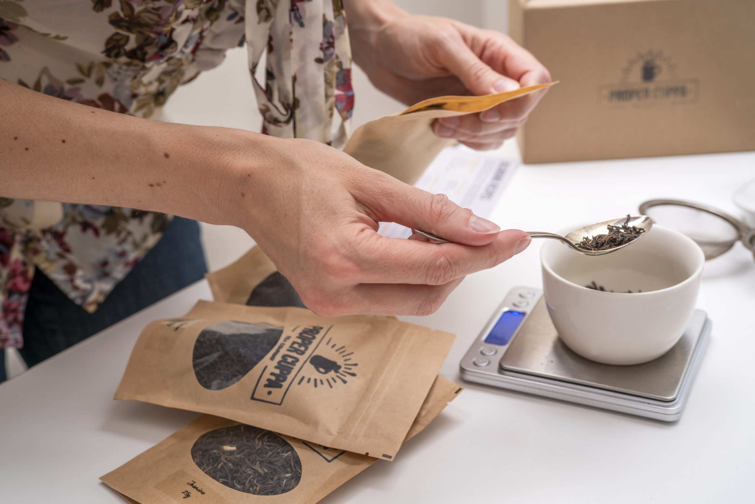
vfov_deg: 27.0
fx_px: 1049
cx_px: 378
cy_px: 252
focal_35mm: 50
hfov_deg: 39.6
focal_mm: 50
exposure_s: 1/100
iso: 100
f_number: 5.6
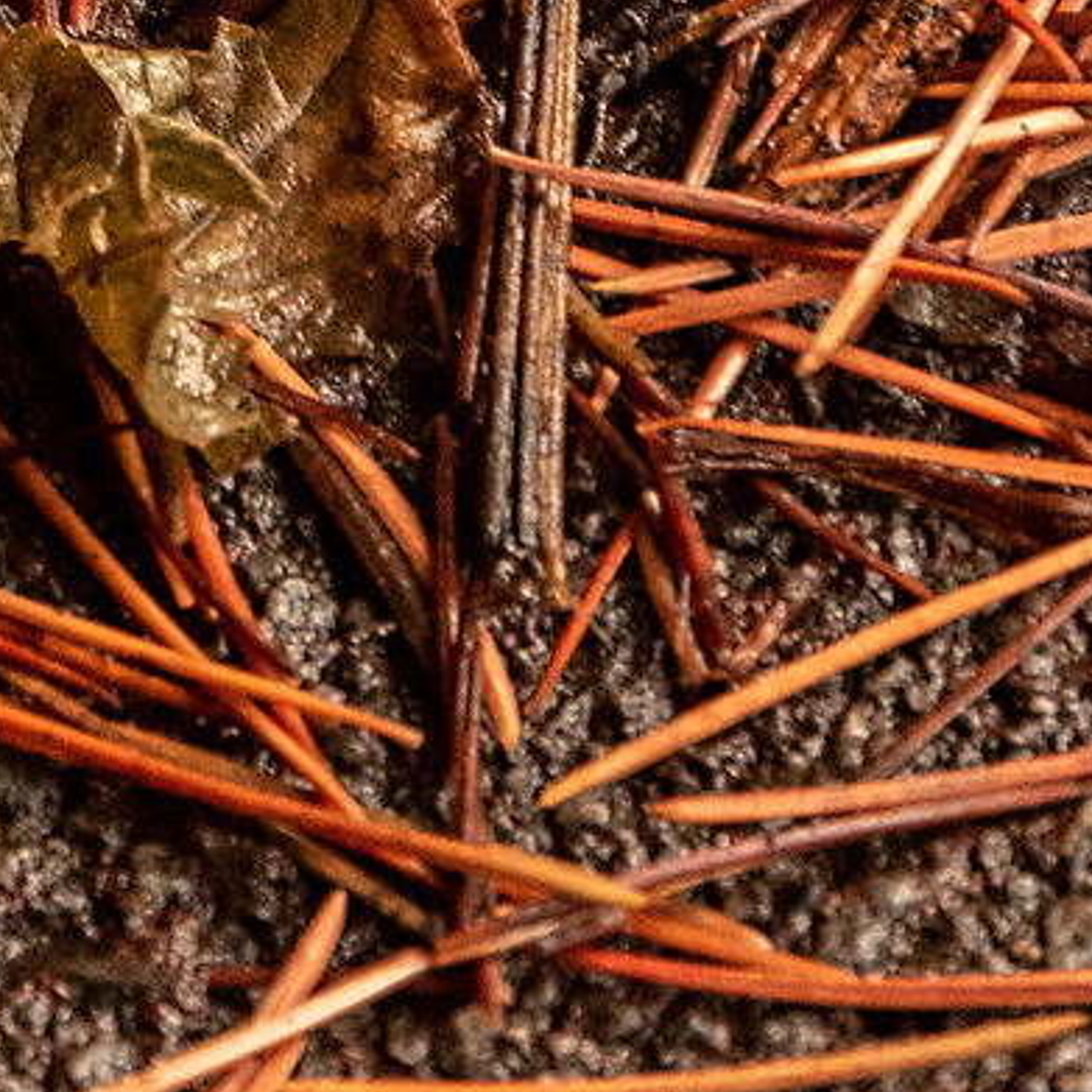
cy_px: -626
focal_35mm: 626
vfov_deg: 2.8
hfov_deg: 2.8
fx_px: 22342
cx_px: -729
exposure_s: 1/80
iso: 400
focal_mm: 80
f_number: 7.1
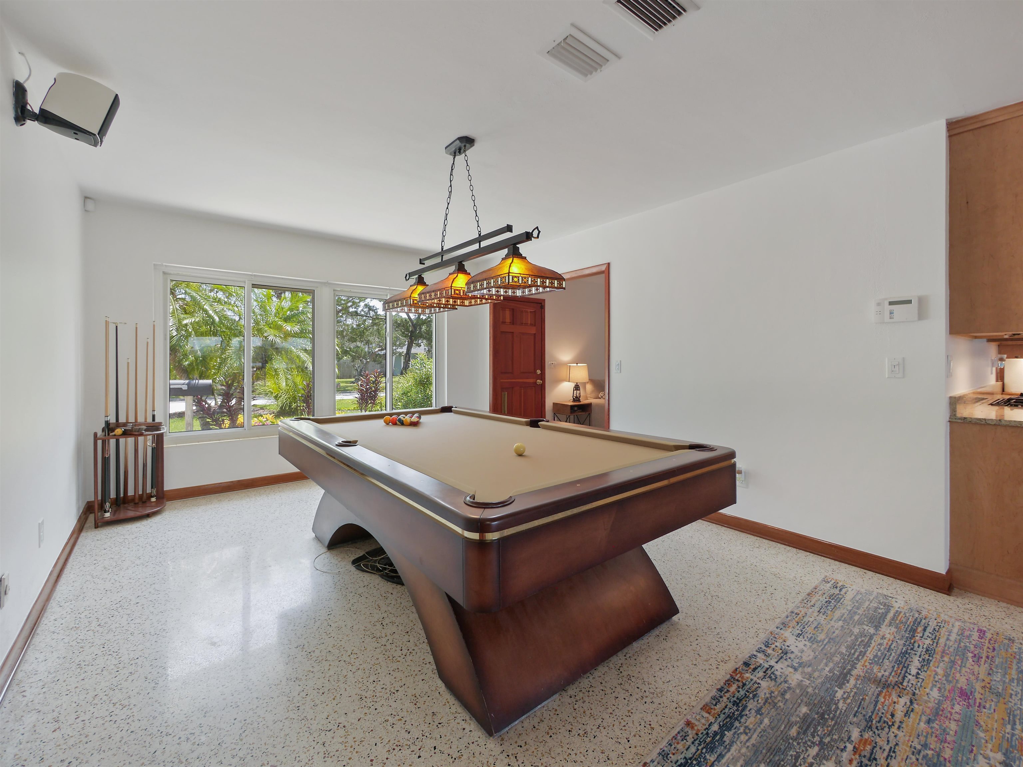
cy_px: 384
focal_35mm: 14
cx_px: 512
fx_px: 414
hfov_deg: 102.1
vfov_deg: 85.7
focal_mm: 7
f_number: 4
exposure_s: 1/60
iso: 400
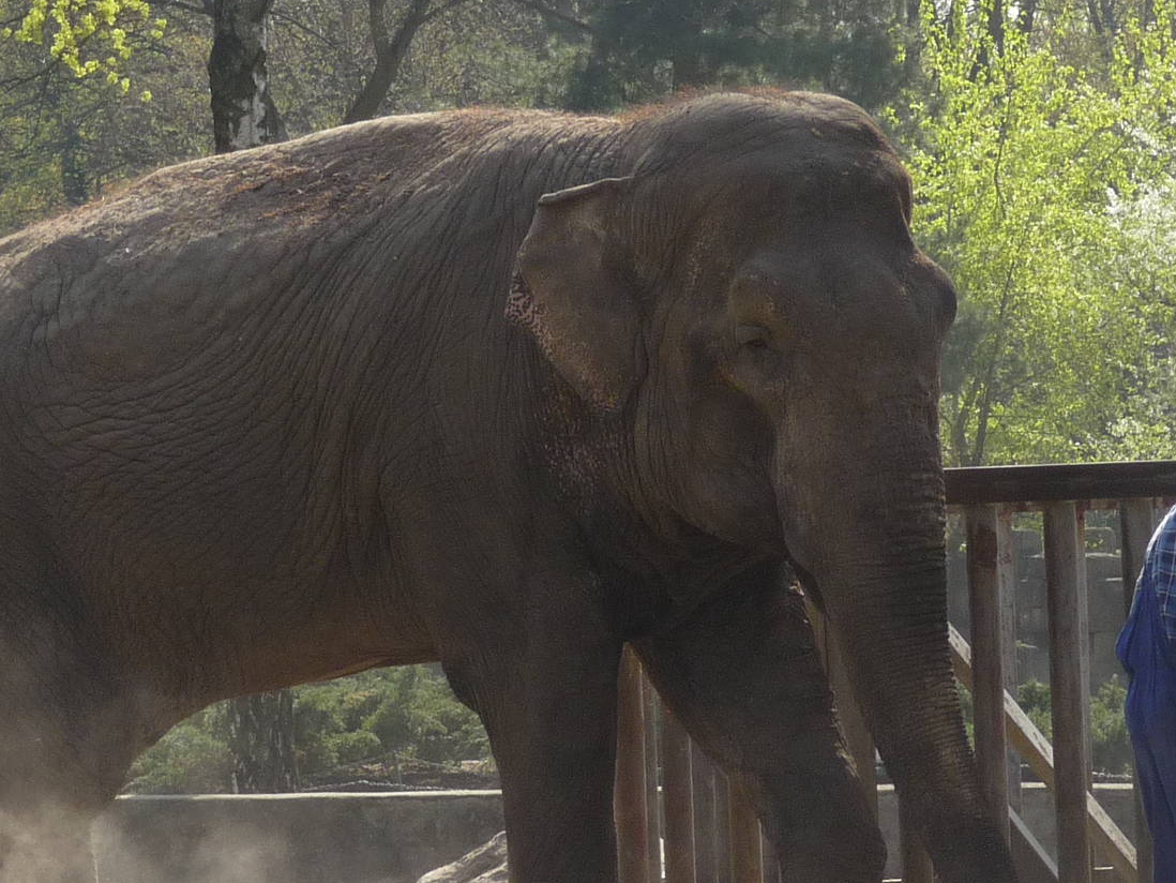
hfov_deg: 5.1
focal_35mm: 386
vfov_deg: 3.9
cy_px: 510
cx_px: 566
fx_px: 13116
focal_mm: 27.1
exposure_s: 1/320
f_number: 4.8
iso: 100
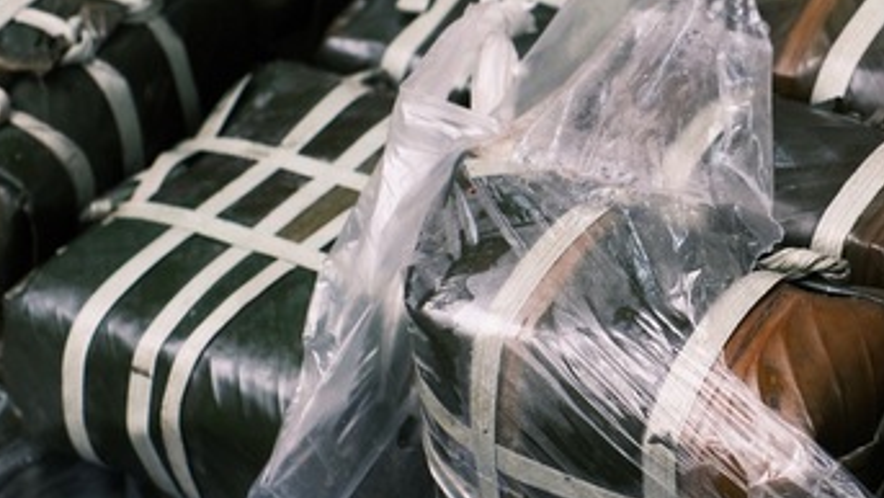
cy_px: 172
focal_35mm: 118
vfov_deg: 10.3
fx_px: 2766
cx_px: 889
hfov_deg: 17.7
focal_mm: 30
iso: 800
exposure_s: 1/250
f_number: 4
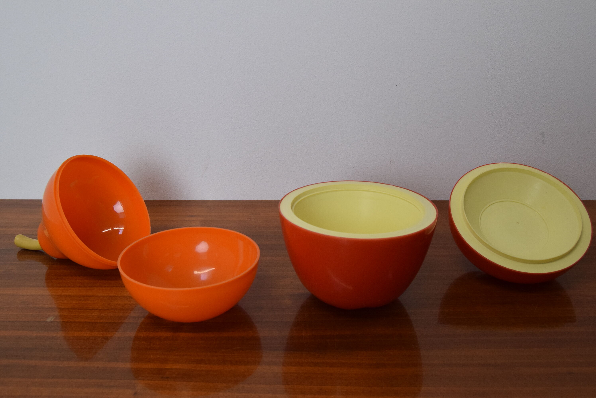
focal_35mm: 36
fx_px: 596
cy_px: 199
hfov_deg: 53.1
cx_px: 298
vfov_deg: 36.9
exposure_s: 1/250
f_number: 8
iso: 1600
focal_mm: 24
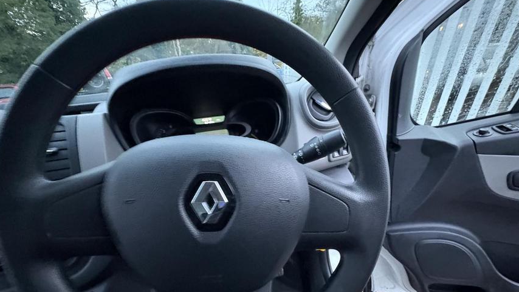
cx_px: 258
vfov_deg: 65.2
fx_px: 220
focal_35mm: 16
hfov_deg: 99.4
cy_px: 196
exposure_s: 1/30
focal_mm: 2.22
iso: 1000
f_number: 2.2
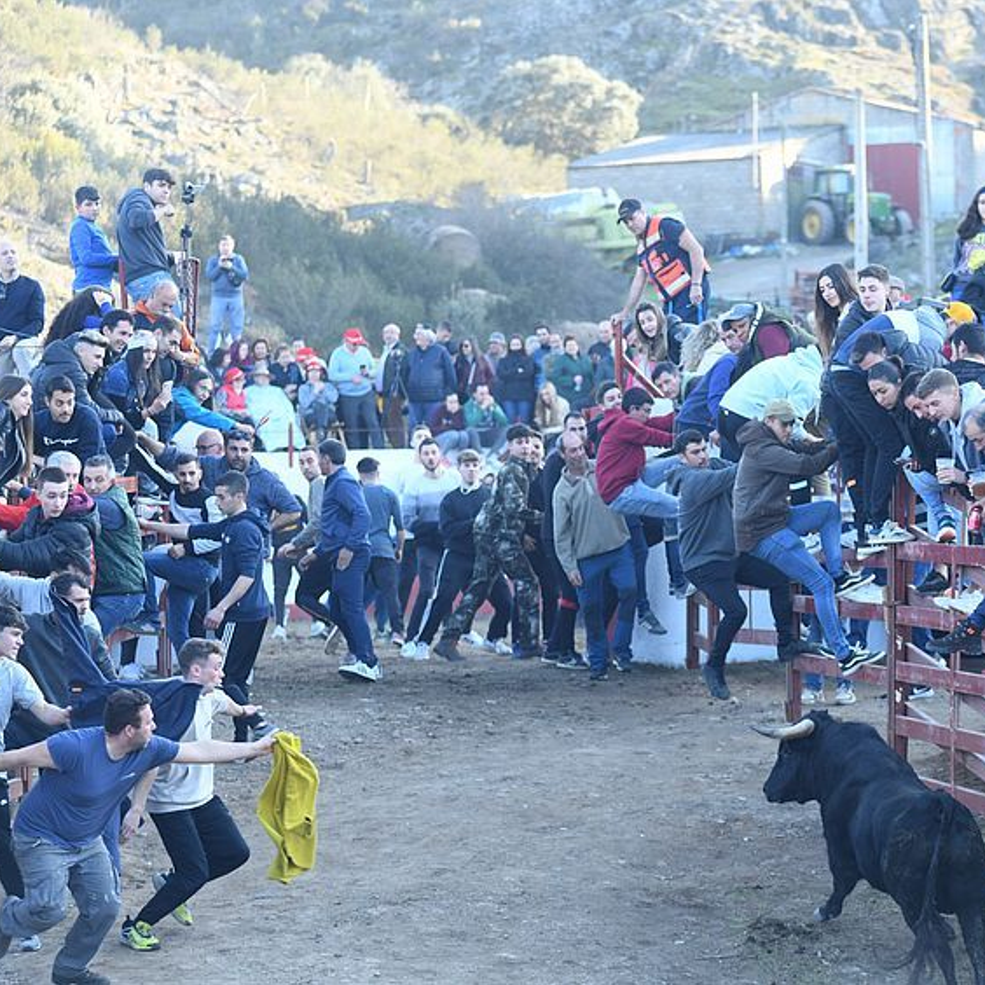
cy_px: 493
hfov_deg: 10.9
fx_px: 5151
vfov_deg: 10.9
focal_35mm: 160
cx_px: 578
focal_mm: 125
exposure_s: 1/320
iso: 800
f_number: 4
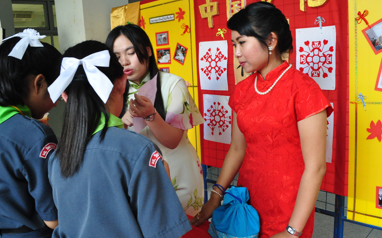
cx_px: 180
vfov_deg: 39.4
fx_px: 333
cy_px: 112
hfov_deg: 59.6
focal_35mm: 32
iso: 2000
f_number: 8
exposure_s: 1/60
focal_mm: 18
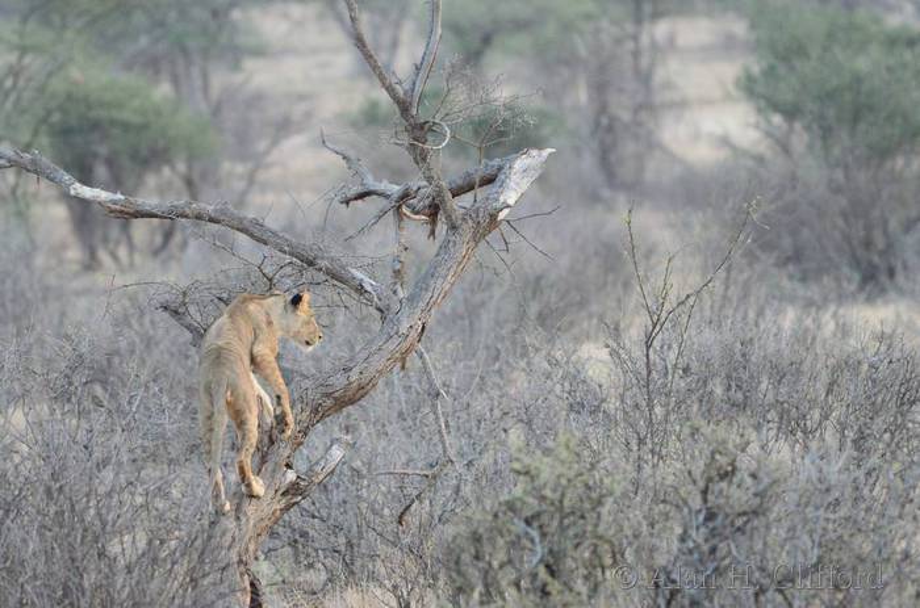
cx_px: 460
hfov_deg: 3.4
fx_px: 15295
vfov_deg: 2.3
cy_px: 304
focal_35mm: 600
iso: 4000
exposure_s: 1/500
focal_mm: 400
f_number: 5.6
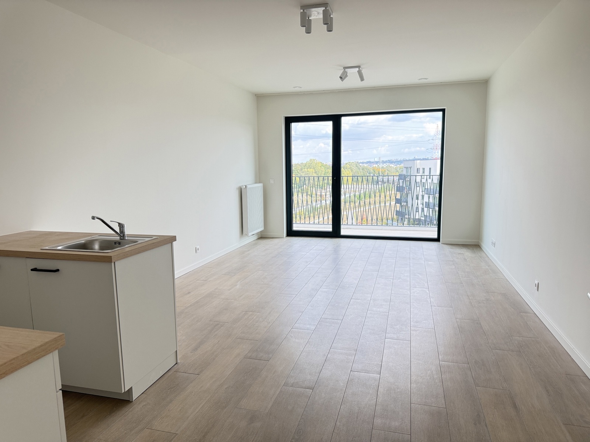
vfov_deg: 56.8
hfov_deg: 71.6
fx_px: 409
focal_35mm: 24
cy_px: 221
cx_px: 295
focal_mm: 6.76
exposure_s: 1/121
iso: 125
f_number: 1.78
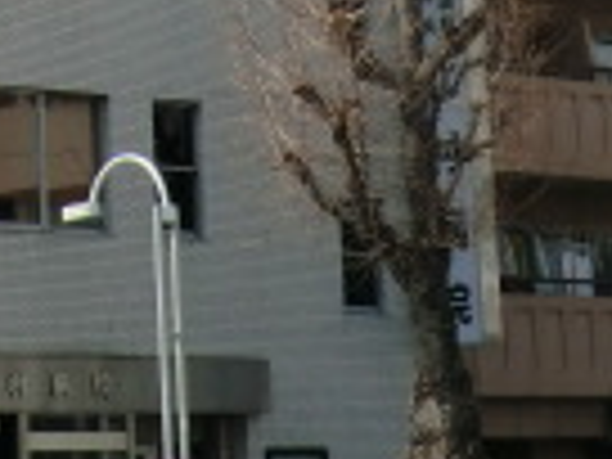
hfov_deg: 10.3
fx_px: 3324
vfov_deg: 7.6
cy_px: -387
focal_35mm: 188
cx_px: -198
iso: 80
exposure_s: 1/200
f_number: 8.8
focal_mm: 7.1
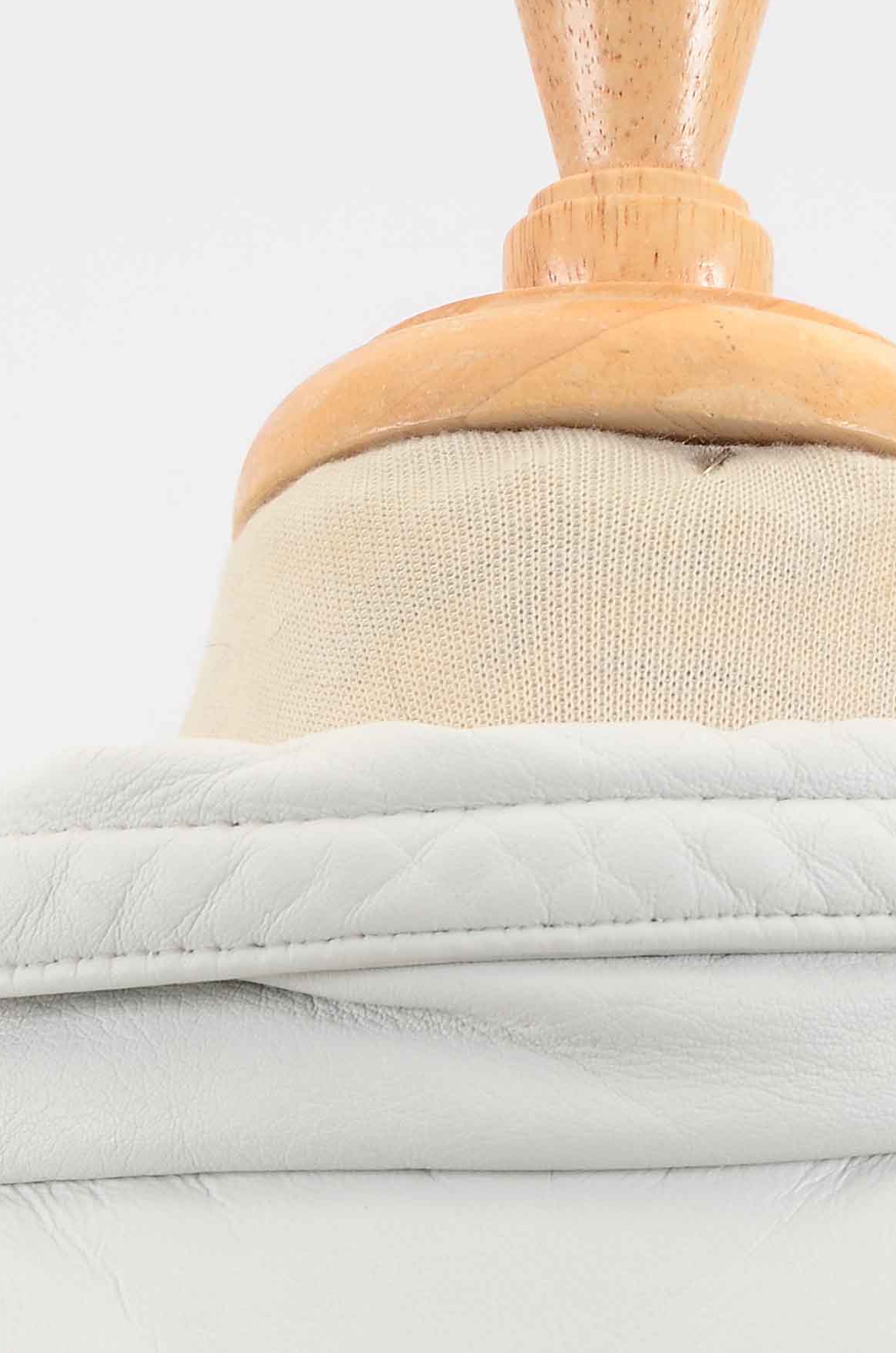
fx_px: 16515
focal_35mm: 440
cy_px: 1421
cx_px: 621
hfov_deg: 3.1
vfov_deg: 4.7
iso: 160
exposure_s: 1/80
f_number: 8
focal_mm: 105
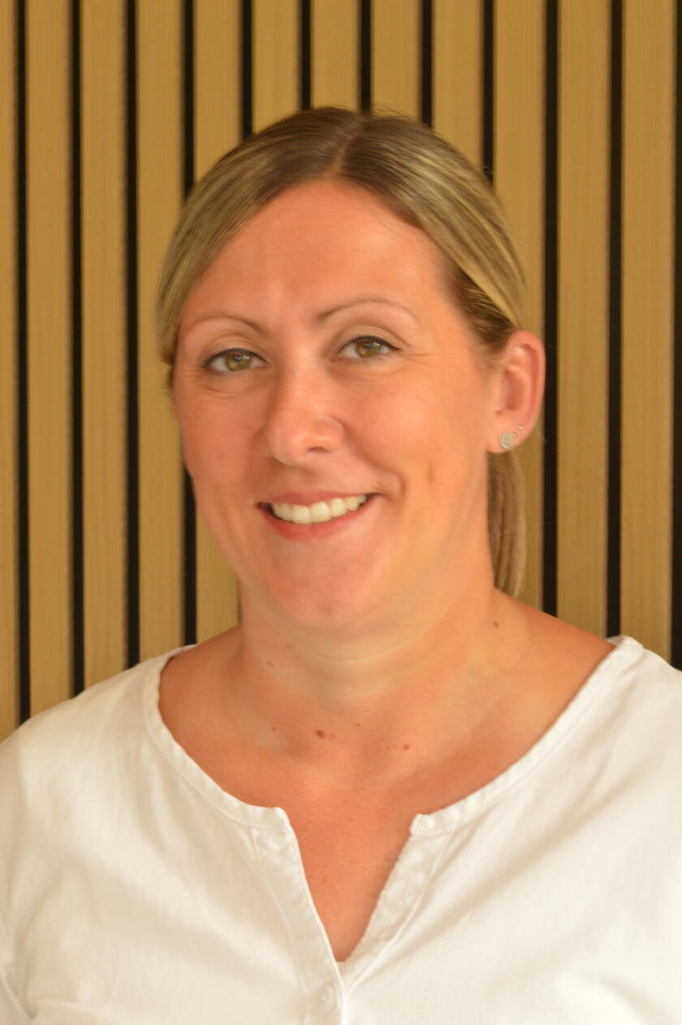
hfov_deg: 8.7
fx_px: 4483
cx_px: 341
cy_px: 512
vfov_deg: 13.1
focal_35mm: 158
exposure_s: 1/8
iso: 400
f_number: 20
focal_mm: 105
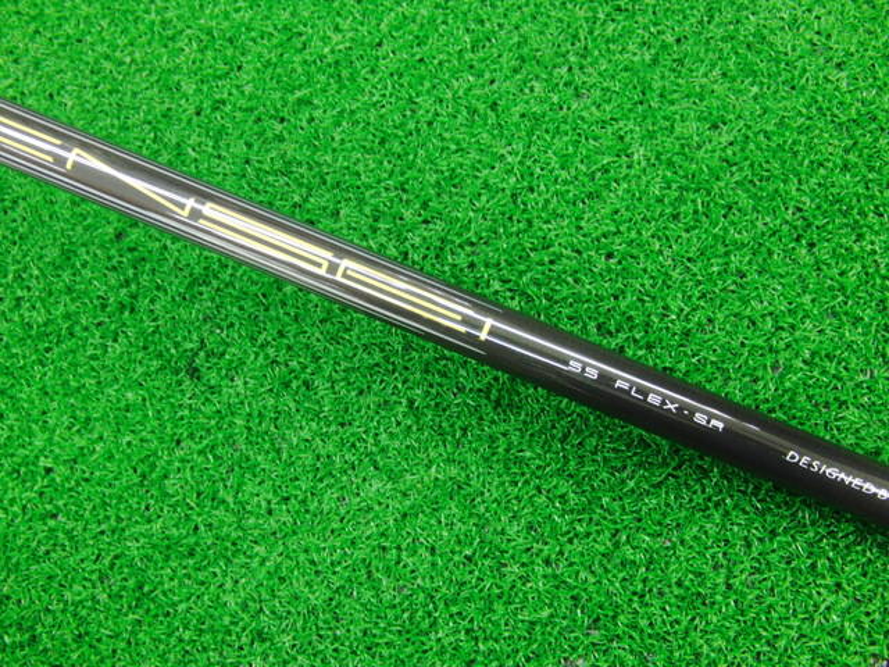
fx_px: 950
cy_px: 334
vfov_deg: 38.7
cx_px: 444
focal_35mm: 37
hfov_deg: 50.1
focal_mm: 6.42
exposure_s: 1/25
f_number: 3.6
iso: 400
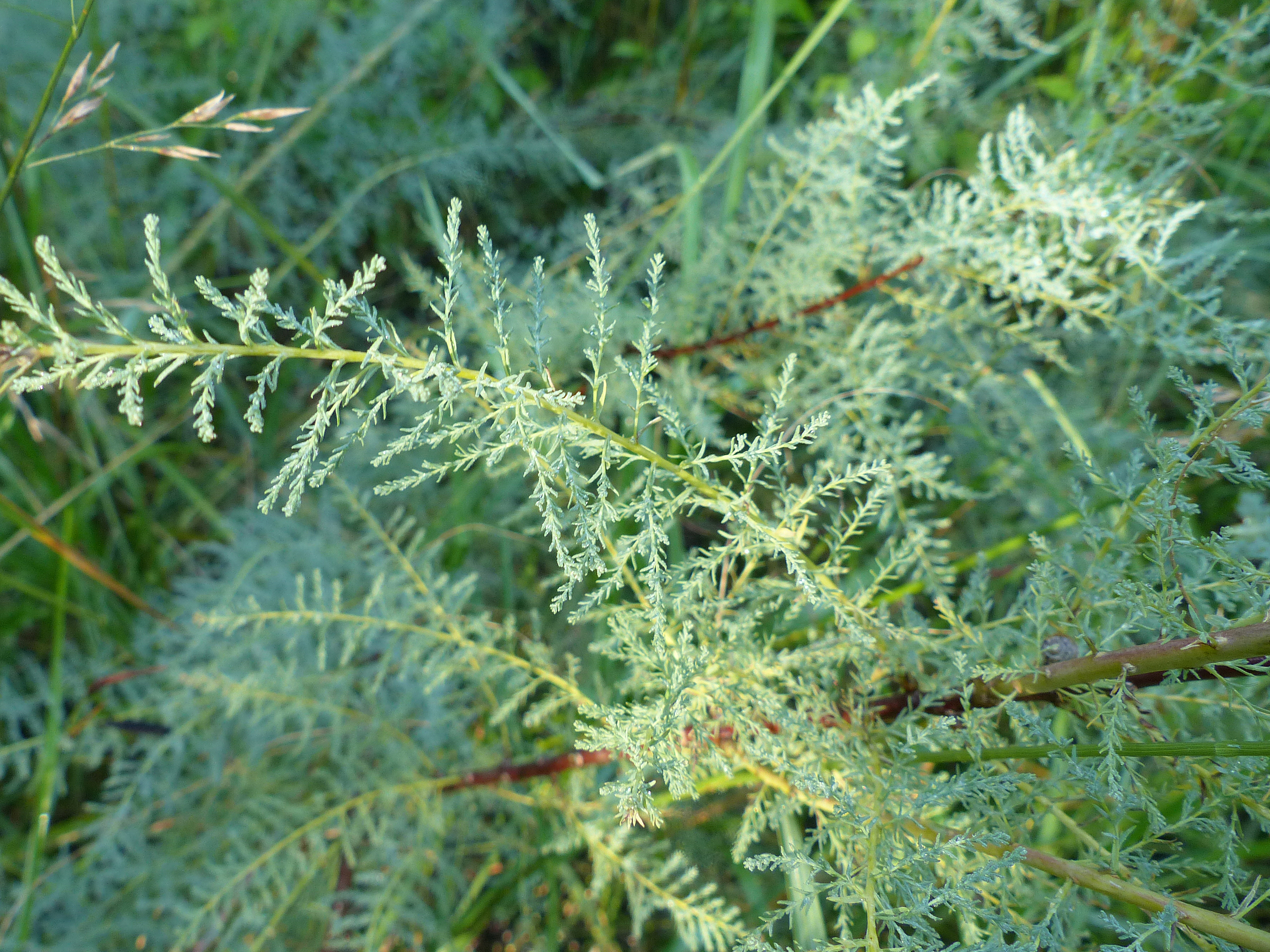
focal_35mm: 28
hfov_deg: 63.3
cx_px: 570
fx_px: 1027
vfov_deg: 49.7
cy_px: 450
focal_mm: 4.5
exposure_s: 1/60
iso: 125
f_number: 2.8
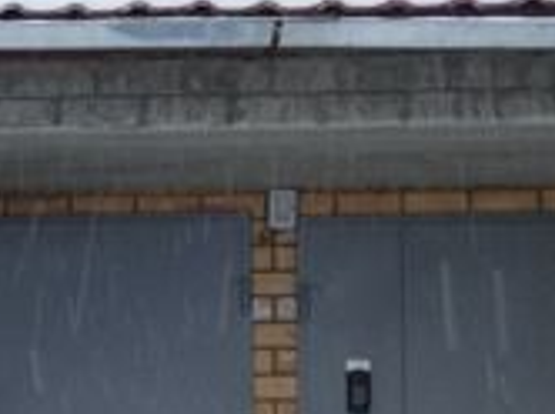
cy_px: 324
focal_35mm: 81
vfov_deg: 18.0
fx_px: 1297
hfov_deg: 23.5
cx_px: 50
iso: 160
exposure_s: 1/50
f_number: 2
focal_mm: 3.57
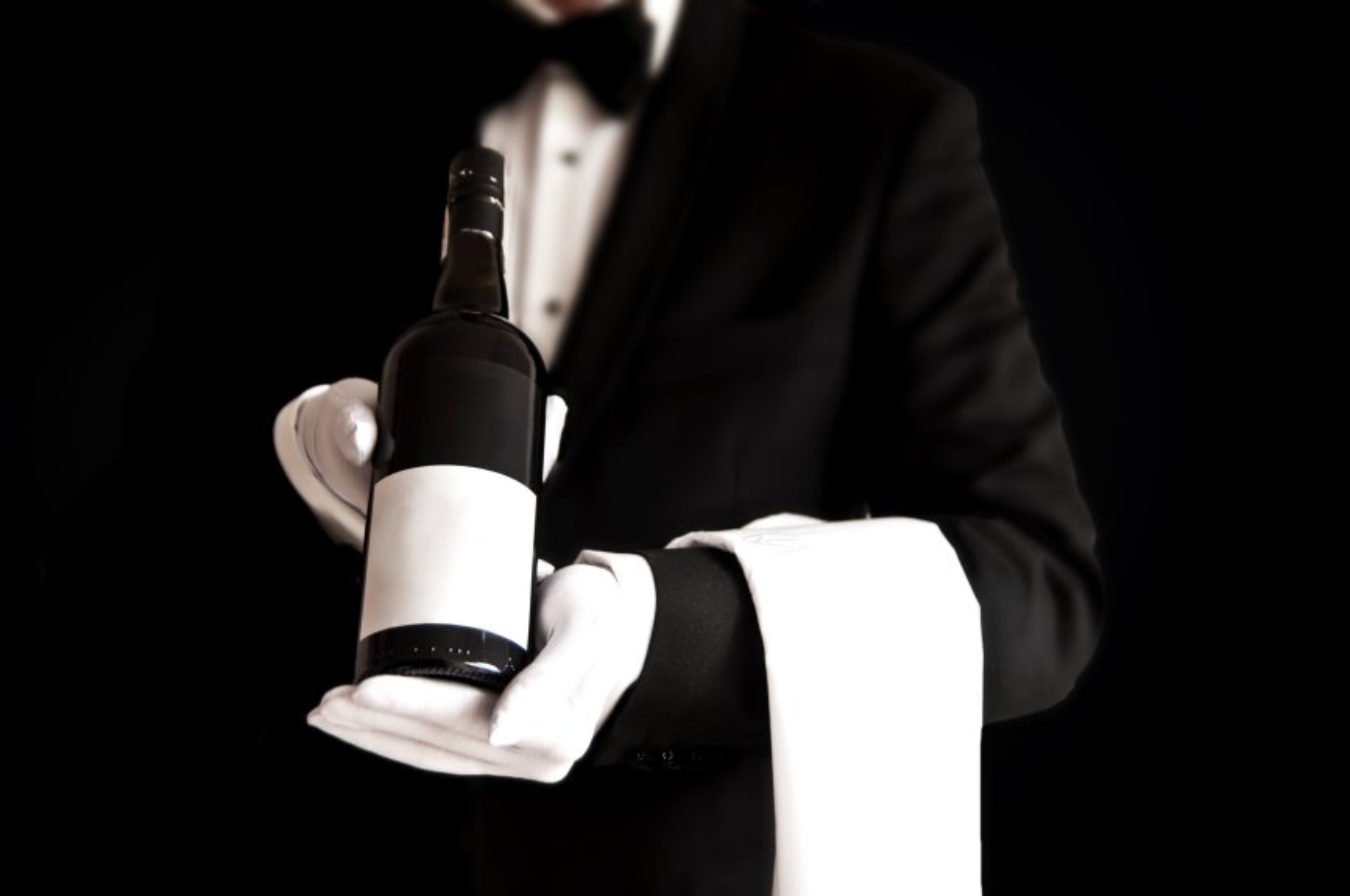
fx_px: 2022
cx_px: 675
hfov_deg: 36.9
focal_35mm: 54
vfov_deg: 25.0
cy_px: 448
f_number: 2.8
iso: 200
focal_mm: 36
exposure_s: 1/50
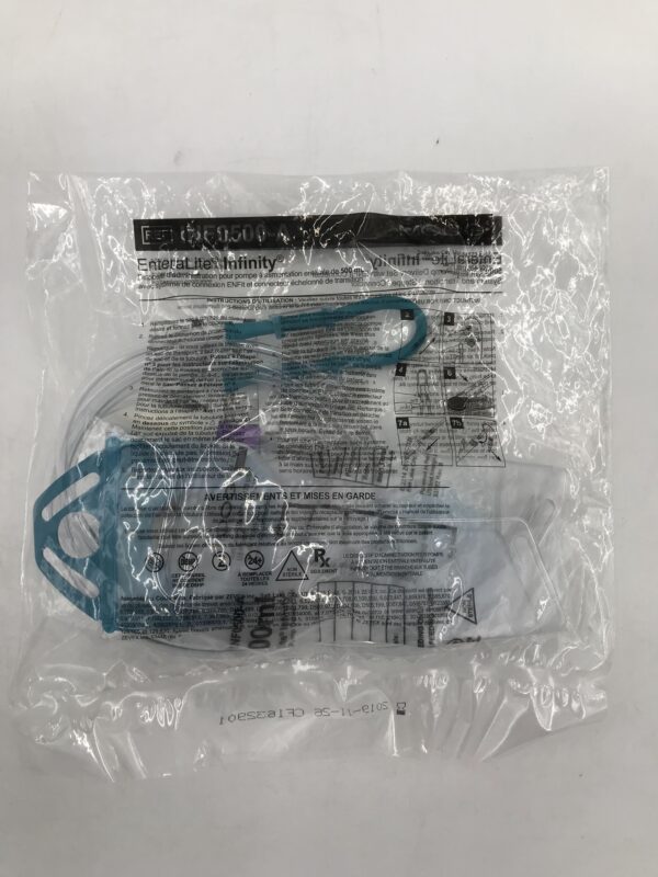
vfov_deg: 63.4
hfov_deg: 49.7
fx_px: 710
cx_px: 329
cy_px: 438
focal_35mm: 28
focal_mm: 3.99
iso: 25
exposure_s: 1/120
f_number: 1.8
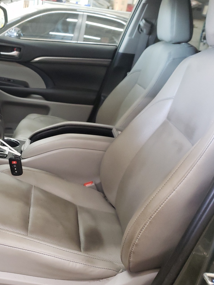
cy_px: 161
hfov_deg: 33.7
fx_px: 338
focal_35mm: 41
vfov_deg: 45.7
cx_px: 32
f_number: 1.5
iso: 304
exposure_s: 1/30
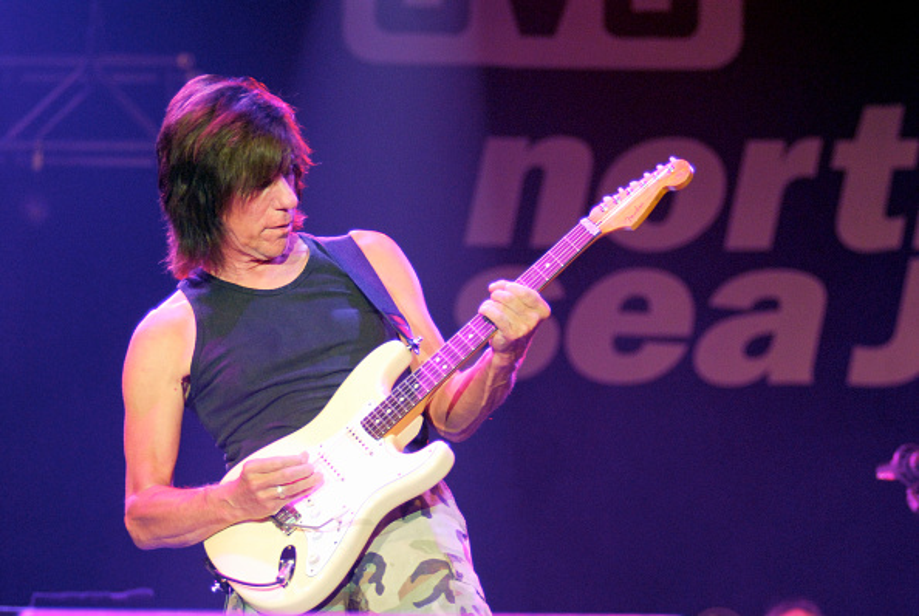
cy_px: 308
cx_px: 460
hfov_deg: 13.0
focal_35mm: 158
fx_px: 4027
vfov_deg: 8.7
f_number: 2.8
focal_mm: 105
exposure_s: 1/160
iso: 800
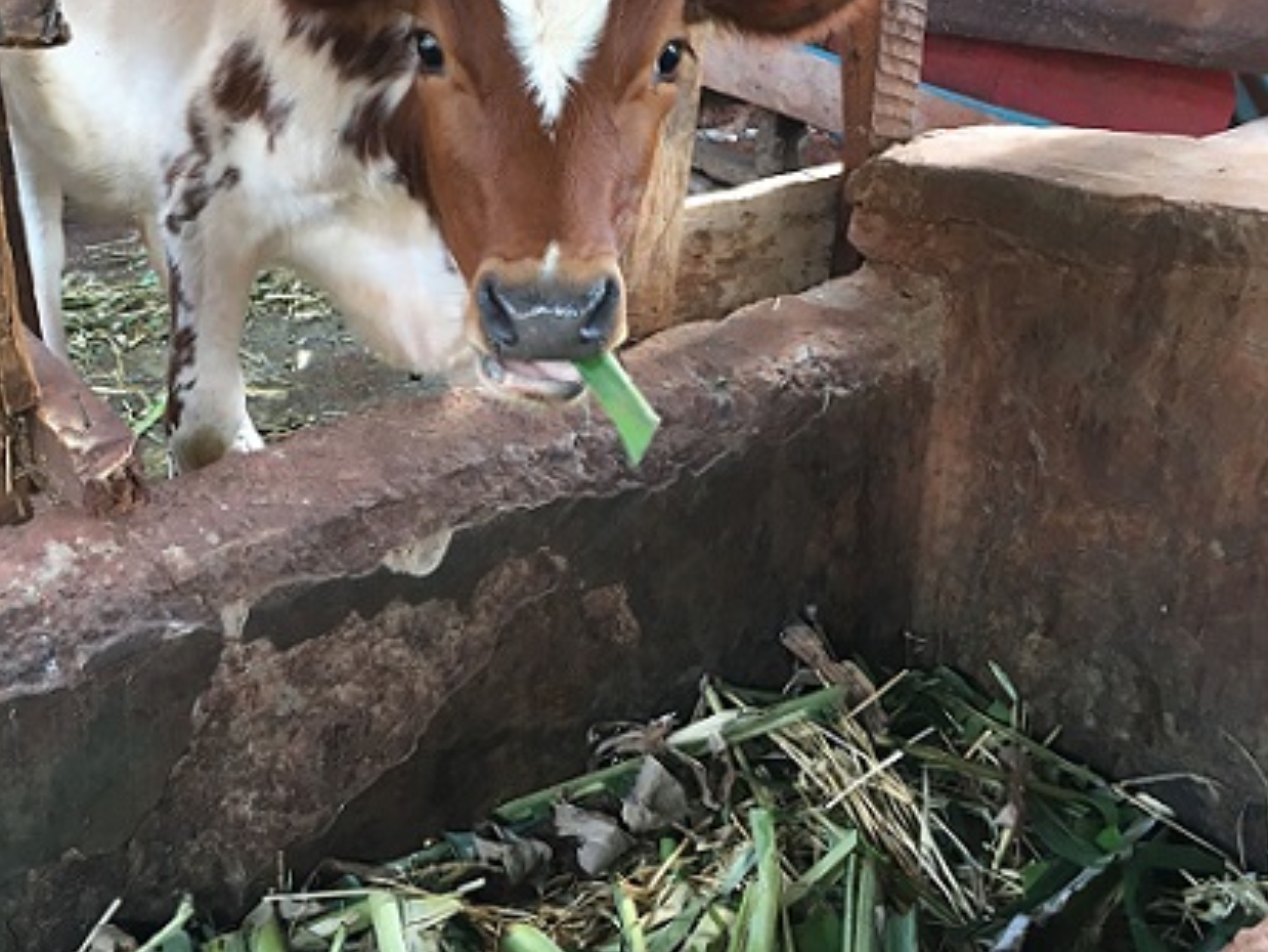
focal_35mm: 47
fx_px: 1722
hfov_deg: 40.1
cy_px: 362
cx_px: 456
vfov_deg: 30.8
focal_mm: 4.15
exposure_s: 1/33
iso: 80
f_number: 2.2
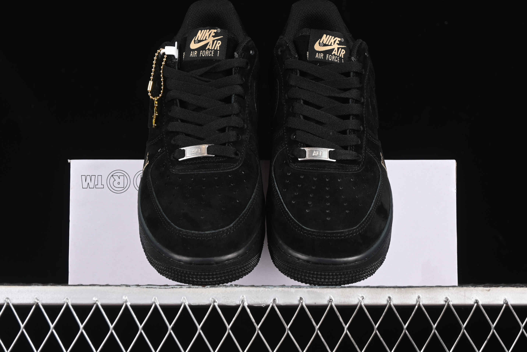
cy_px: 176
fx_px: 1098
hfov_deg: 27.0
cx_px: 264
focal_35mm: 75
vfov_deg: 18.2
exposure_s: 1/50
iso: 160
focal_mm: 50
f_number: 6.3
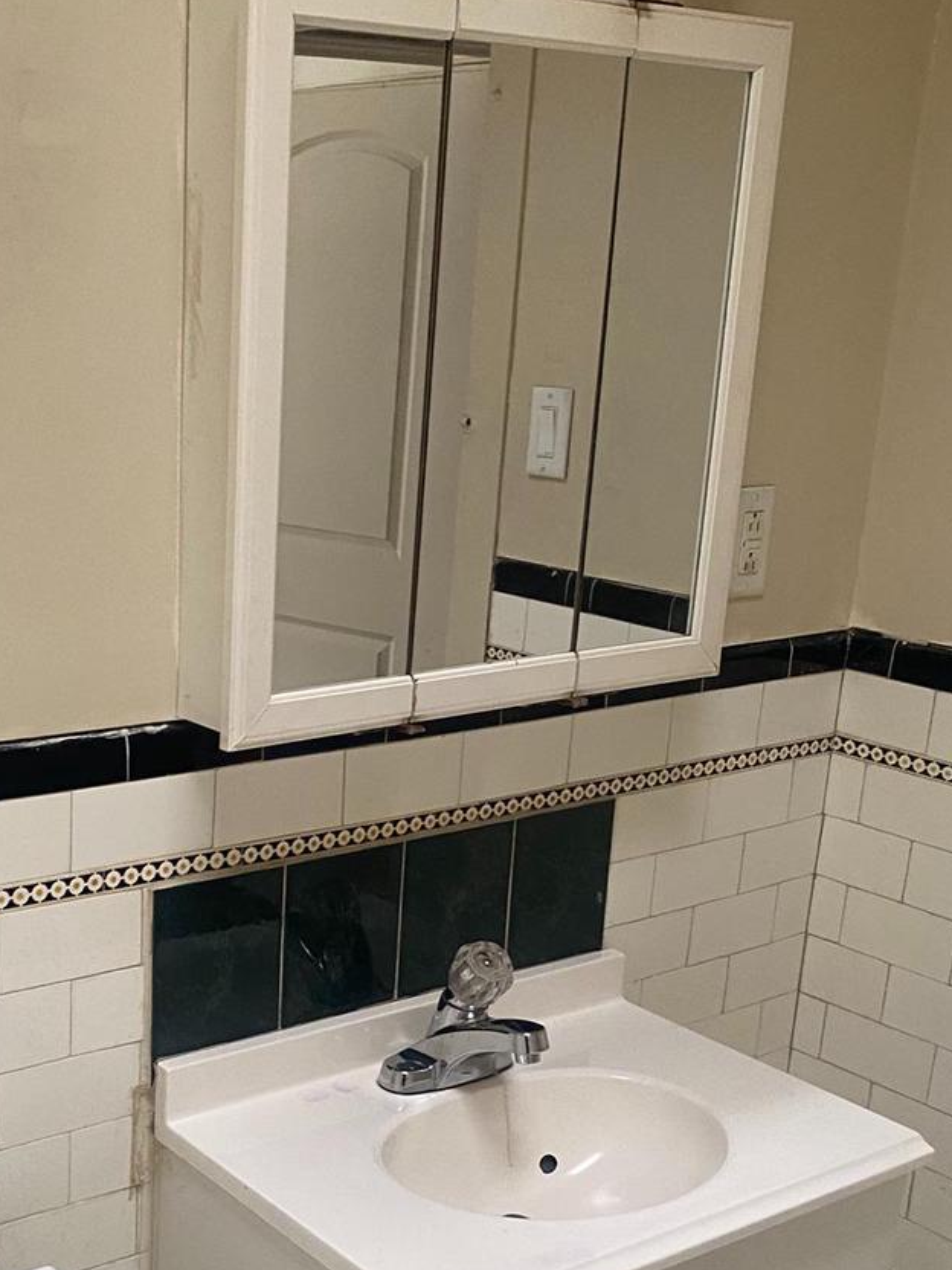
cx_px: 153
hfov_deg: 29.4
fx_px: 1760
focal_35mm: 48
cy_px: 894
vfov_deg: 39.0
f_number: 1.8
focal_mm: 4.25
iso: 200
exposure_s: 1/60
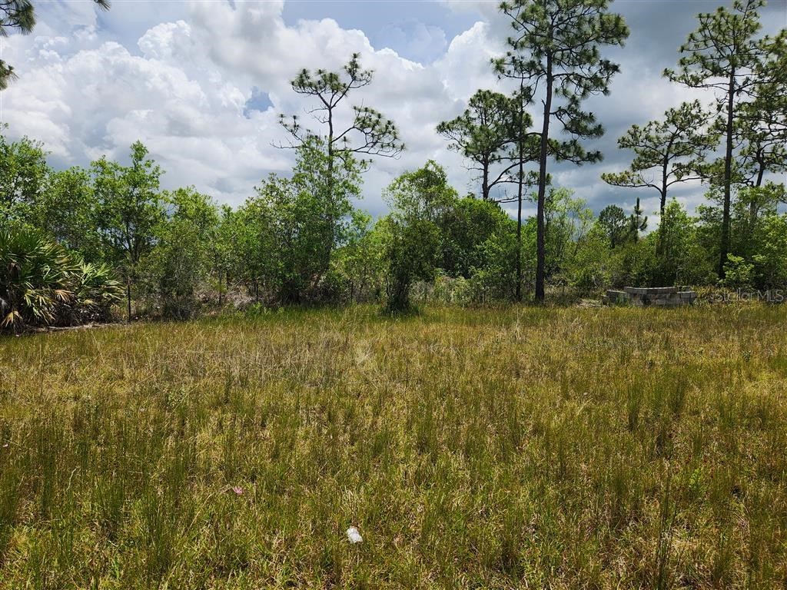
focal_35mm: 23
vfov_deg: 58.9
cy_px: 295
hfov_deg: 73.9
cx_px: 394
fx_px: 523
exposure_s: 1/2835
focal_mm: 5.4
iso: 20
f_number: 1.8
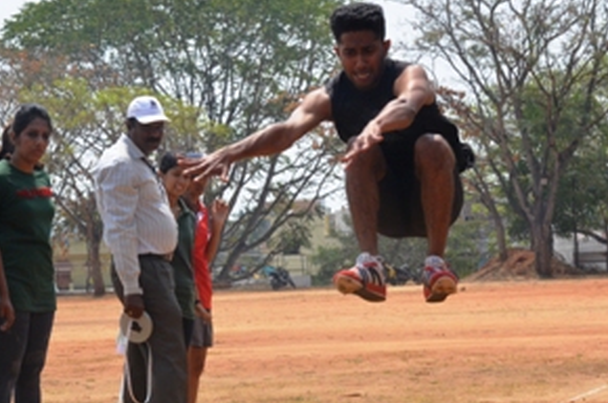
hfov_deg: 13.4
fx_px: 2578
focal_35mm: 153
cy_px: 242
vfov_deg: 8.9
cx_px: 359
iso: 1600
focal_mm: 66
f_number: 18
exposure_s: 1/1250
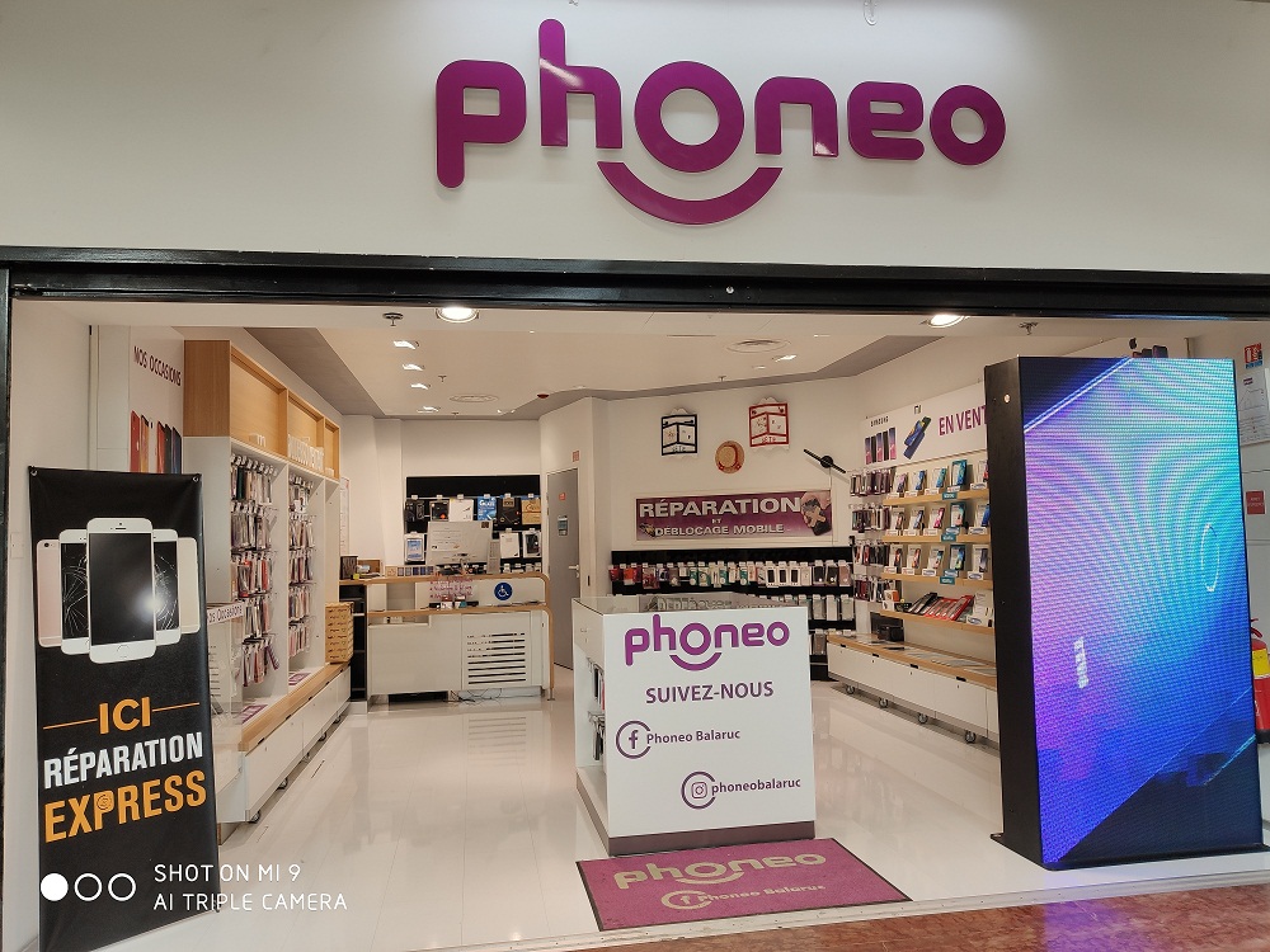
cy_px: 476
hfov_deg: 65.3
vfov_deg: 51.4
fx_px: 991
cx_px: 635
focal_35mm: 27
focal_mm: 4.75
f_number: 1.75
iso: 112
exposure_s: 1/181
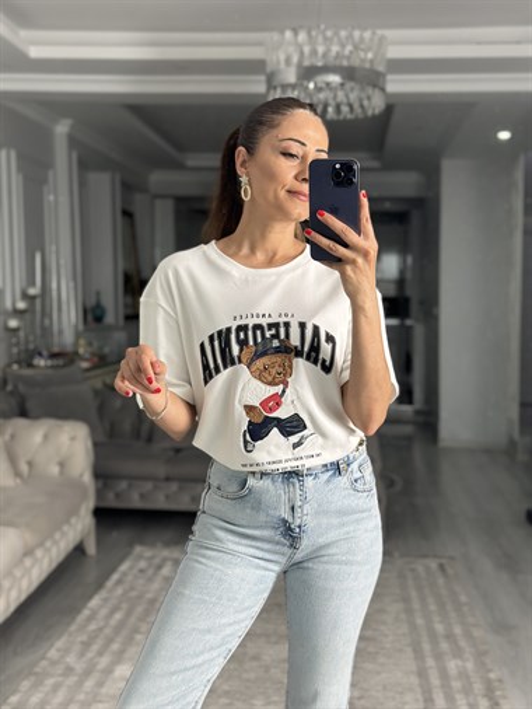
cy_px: 354
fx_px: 983
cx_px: 266
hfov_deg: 30.3
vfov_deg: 39.6
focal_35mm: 48
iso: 160
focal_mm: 6.86
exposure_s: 1/100
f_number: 1.78
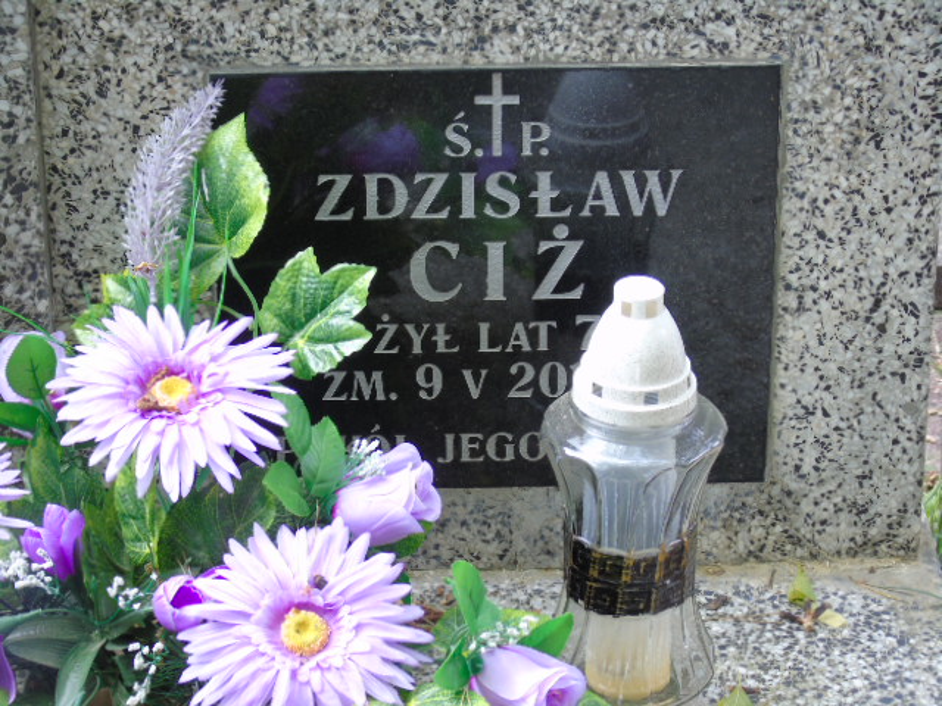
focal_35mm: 124
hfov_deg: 15.9
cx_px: 471
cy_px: 353
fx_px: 3374
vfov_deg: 12.0
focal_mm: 22
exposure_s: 1/30
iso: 80
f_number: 4.6
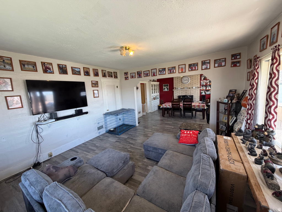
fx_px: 114
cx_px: 141
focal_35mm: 14
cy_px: 106
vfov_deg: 85.7
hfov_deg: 102.1
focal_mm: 2.22
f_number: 2.2
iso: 200
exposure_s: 1/121
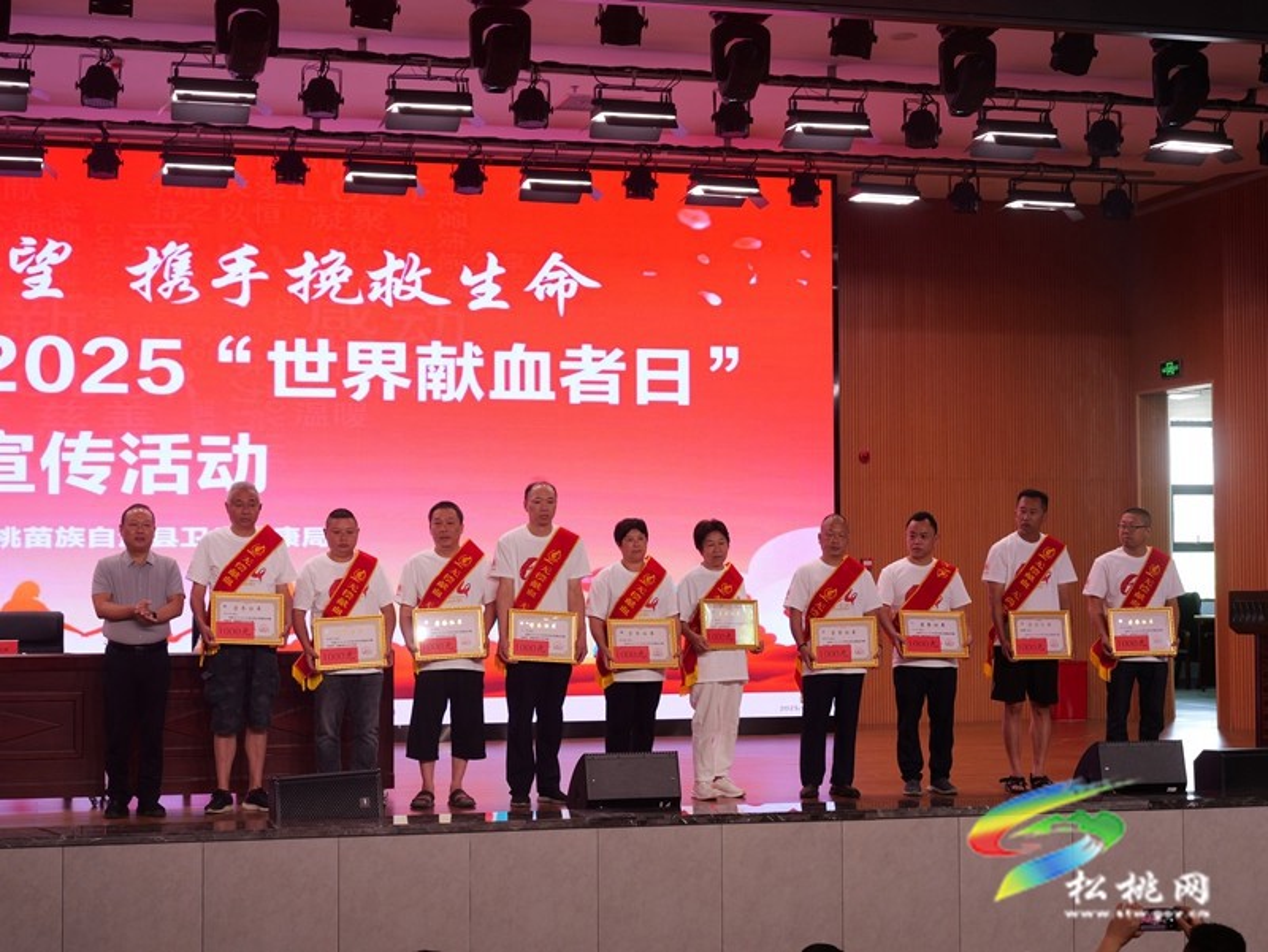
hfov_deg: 31.2
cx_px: 634
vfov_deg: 23.7
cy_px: 476
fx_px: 2272
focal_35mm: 62
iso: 500
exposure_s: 1/80
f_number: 3.7
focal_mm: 31
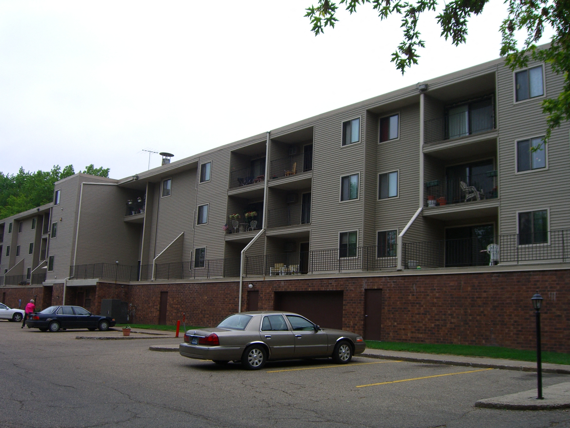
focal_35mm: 38
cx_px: 285
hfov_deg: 49.0
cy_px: 214
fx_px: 626
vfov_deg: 37.7
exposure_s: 1/250
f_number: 4
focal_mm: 7.9
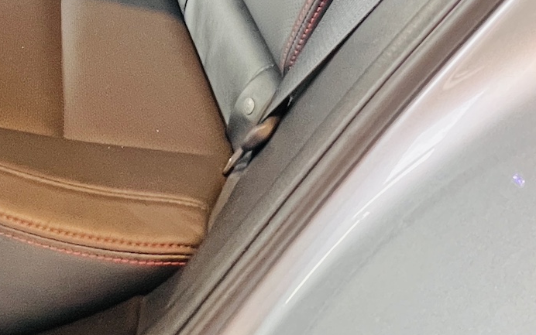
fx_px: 628
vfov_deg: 23.5
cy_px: -175
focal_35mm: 43
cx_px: 35
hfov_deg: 41.8
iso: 400
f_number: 1.8
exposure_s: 1/60
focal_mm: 1.57
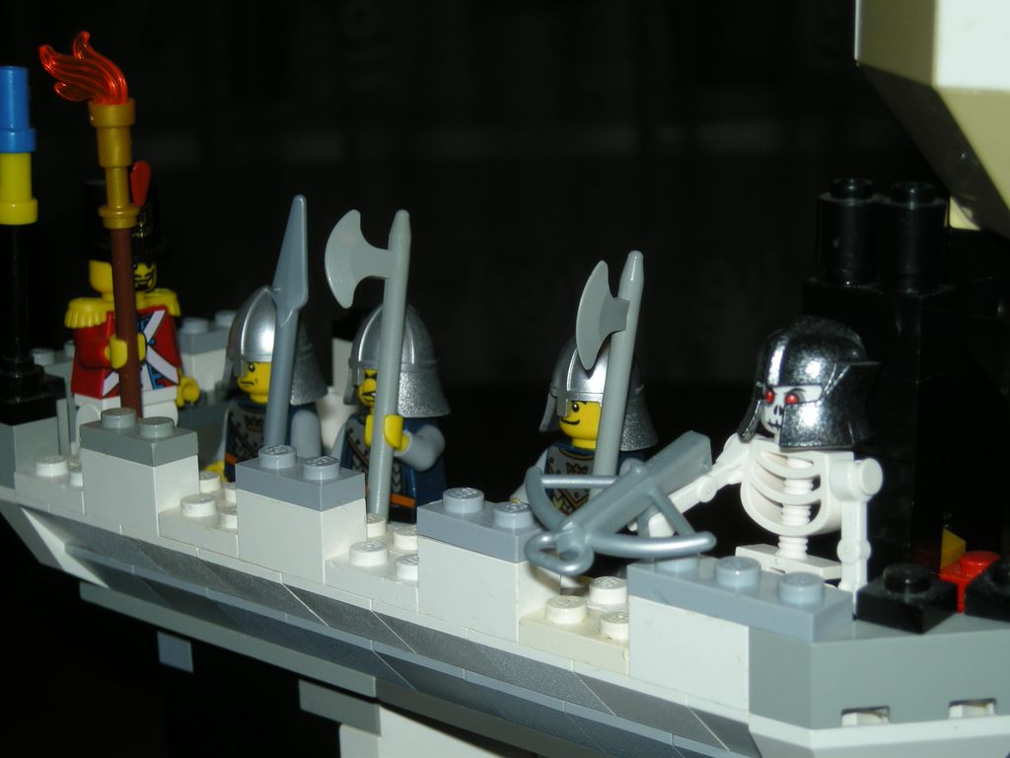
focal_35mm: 76
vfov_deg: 19.4
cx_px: 505
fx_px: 2217
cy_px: 379
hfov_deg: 25.7
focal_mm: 12.3
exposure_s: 1/60
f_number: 7.8
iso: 50
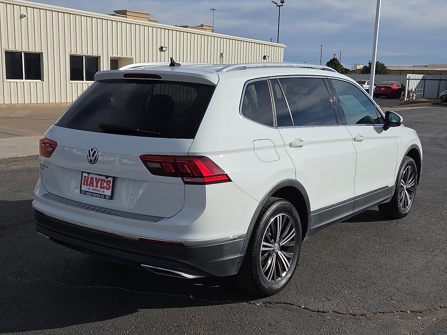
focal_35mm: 42
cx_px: 224
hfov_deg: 44.8
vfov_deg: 34.3
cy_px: 168
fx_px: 542
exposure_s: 1/10000
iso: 61
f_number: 1.8
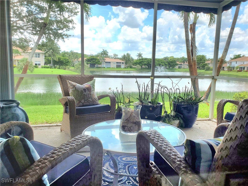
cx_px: 124
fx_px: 186
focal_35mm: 26
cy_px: 93
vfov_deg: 53.1
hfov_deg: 67.3
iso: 50
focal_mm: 4.3
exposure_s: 1/625
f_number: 2.4
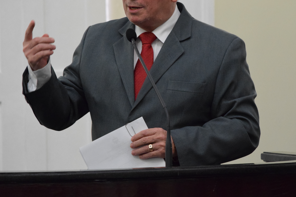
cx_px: 148
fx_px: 2744
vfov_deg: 4.1
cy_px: 63
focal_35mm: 334
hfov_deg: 6.2
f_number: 5
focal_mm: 155
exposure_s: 1/125
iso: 4000
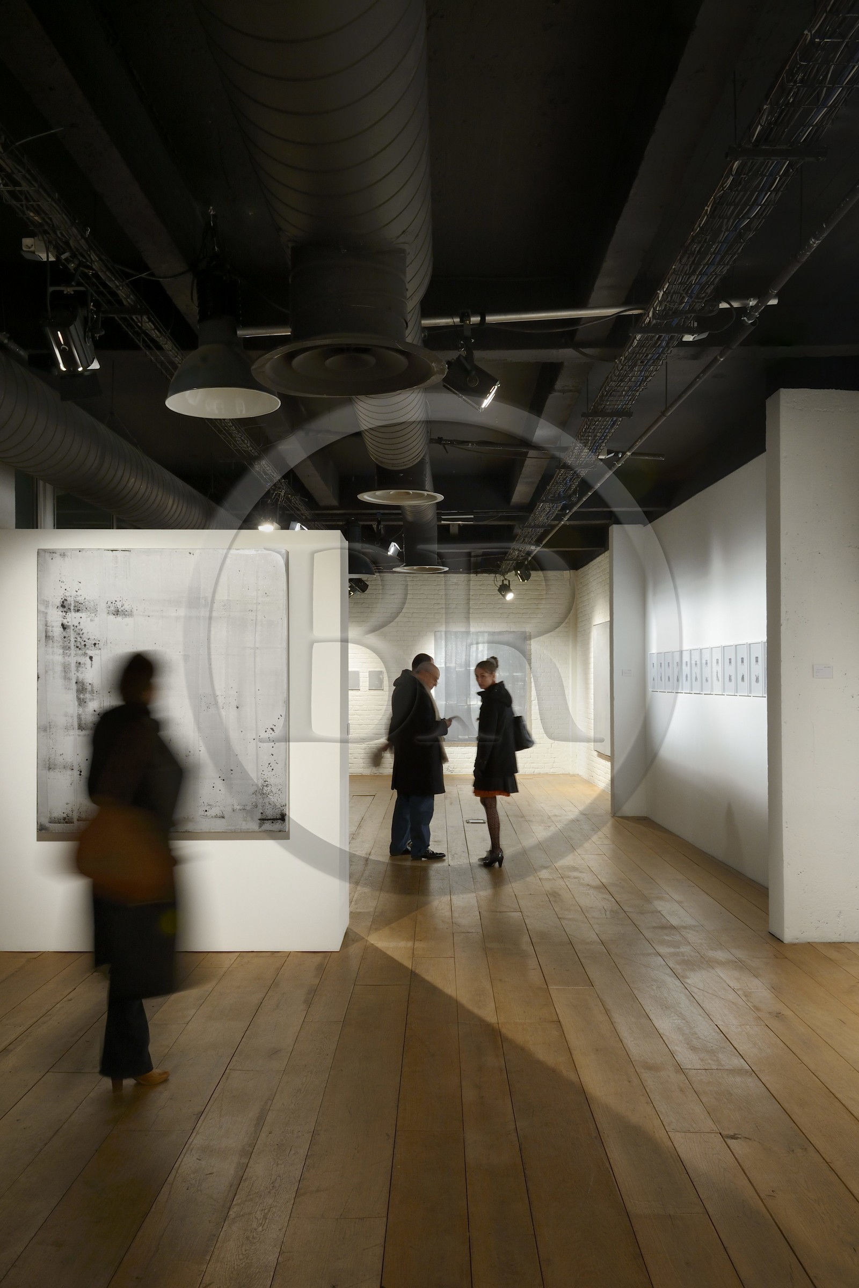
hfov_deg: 45.0
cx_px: 430
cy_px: 644
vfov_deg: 63.7
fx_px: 1038
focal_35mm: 29
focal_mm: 29
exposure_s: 1/4
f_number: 9
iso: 400
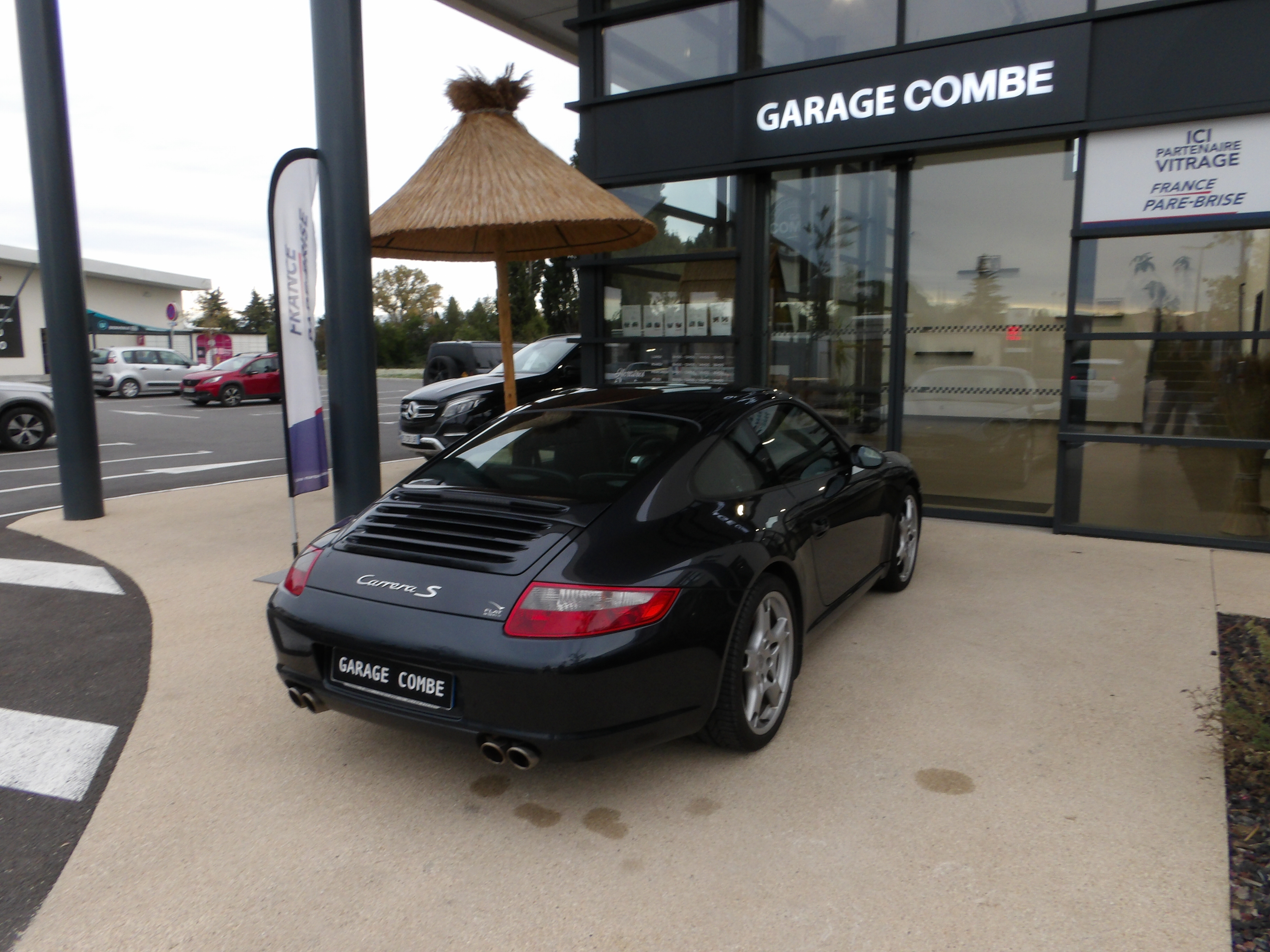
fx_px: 881
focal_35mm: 24
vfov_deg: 56.8
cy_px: 476
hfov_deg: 71.6
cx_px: 635
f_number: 4.1
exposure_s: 1/39
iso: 100
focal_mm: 4.3
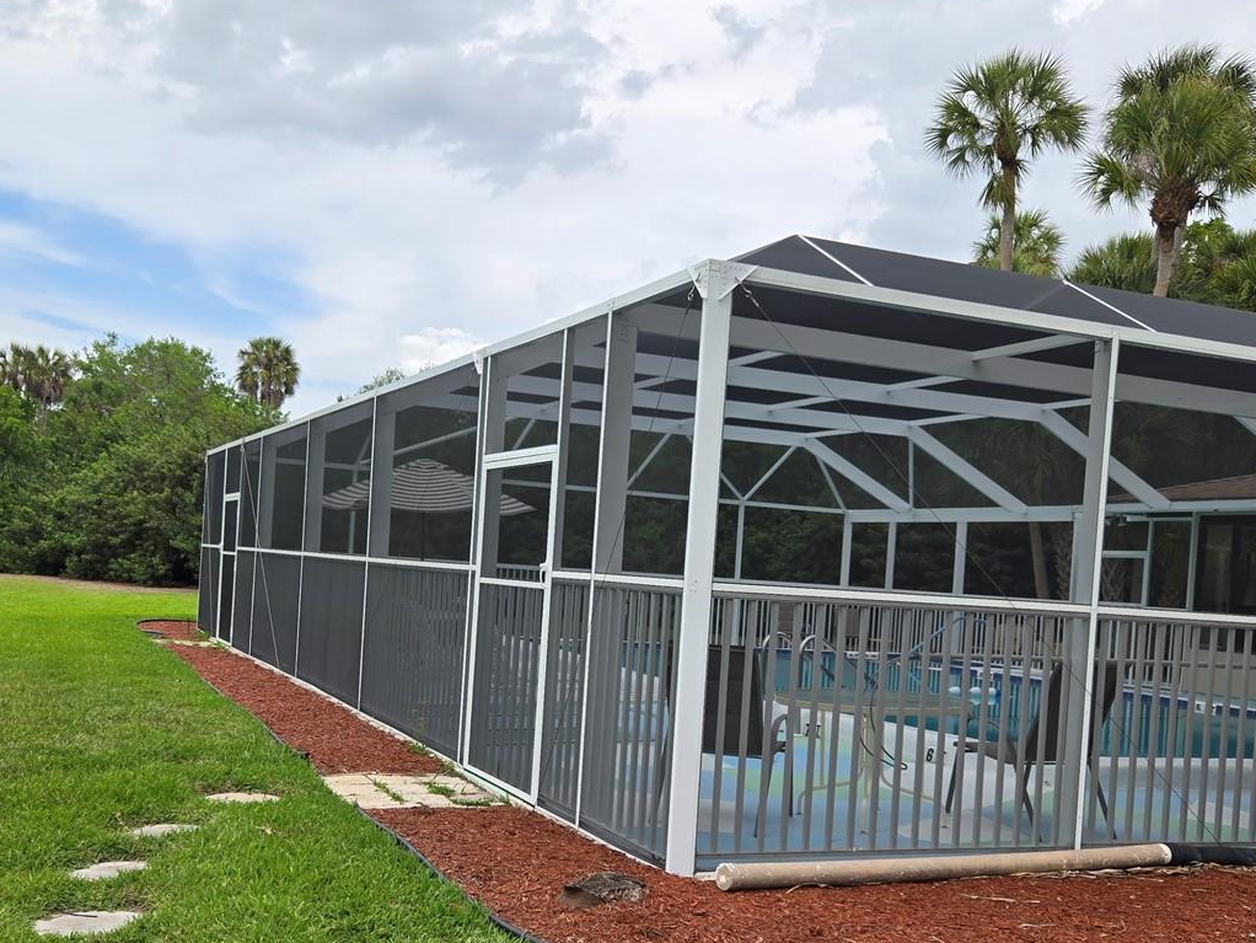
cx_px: 519
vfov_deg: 39.4
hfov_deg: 51.1
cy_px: 583
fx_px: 1307
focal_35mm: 36
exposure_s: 1/1529
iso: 25
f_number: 1.8
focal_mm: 5.4
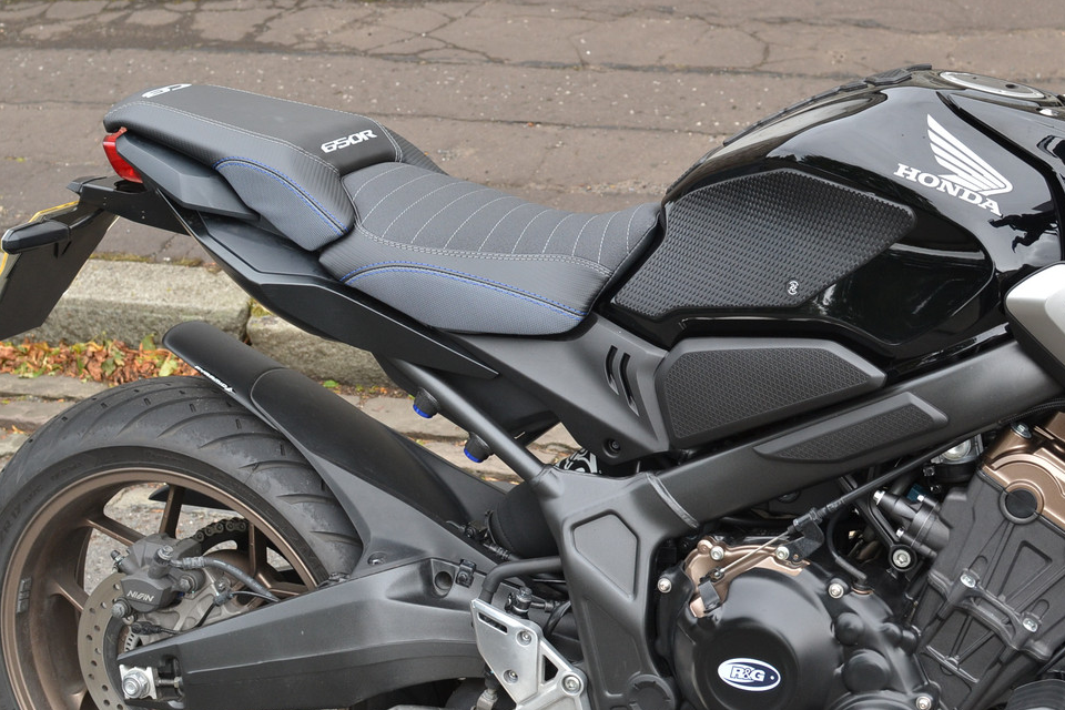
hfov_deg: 30.7
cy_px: 343
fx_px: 1941
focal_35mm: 66
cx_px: 503
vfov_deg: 20.7
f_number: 6.3
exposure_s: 1/160
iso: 400
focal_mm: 35
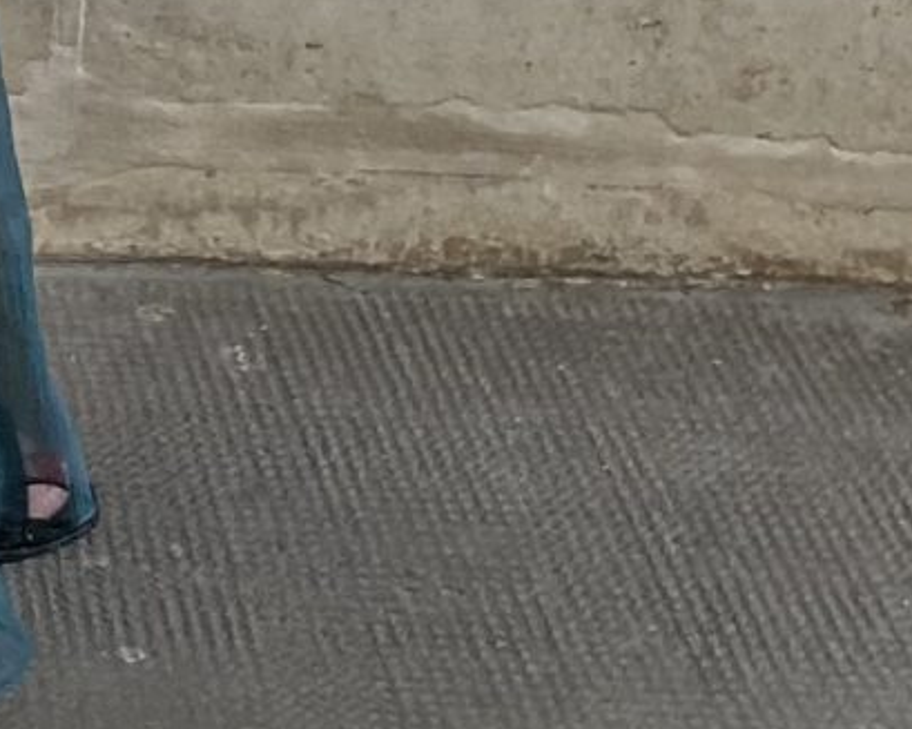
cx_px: -729
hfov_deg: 11.3
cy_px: -1670
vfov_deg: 7.9
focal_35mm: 159
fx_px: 4291
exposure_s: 1/121
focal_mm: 4.25
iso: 50
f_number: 1.8
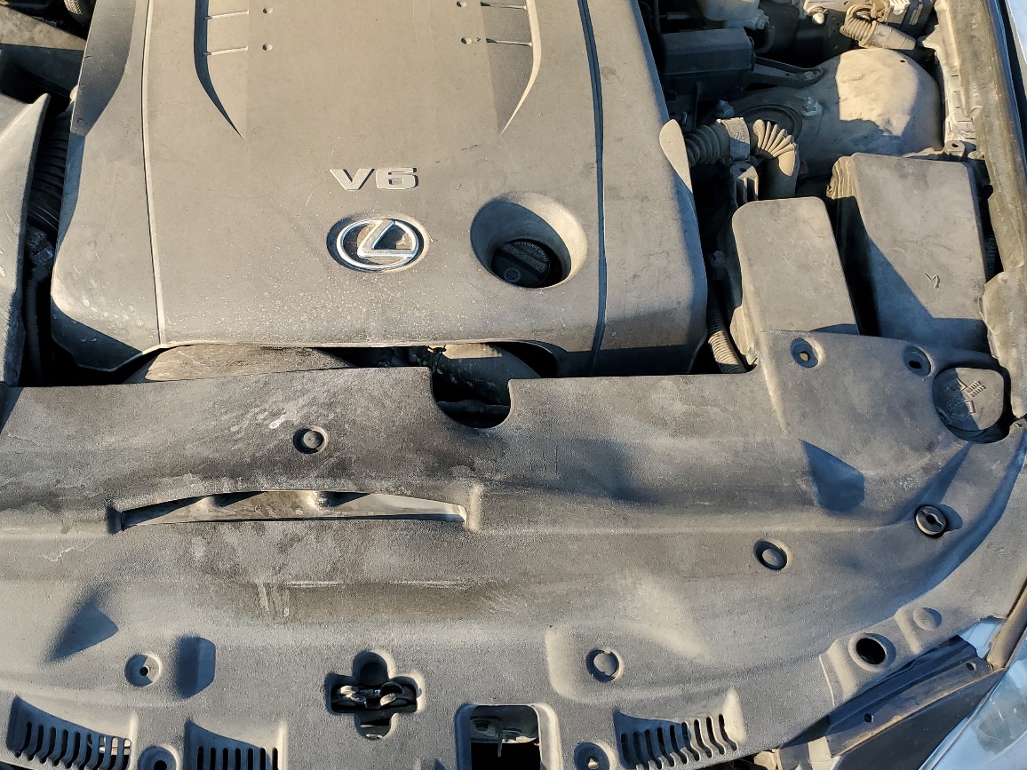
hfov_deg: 50.4
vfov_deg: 39.6
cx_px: 335
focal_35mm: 36
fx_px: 1068
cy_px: 331
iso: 50
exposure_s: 1/435
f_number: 1.5
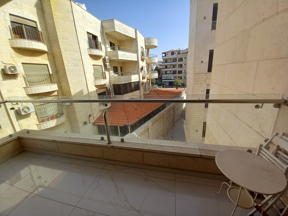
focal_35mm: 13
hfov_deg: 106.2
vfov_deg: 89.9
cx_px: 144
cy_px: 108
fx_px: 108
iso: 40
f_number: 2.2
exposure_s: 1/679
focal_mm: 1.13
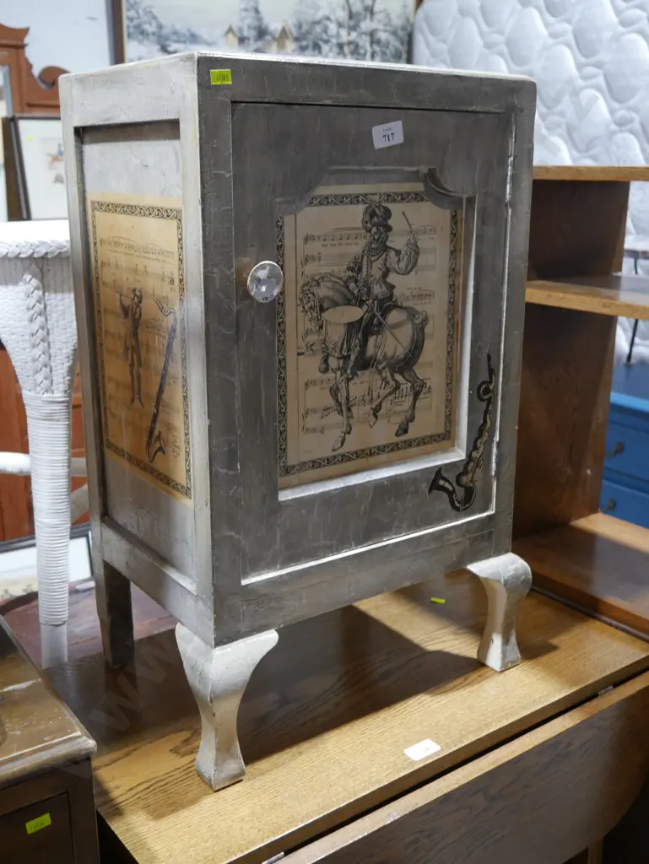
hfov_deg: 37.8
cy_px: 432
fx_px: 949
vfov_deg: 49.0
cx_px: 324
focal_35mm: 38
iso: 640
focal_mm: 19
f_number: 4.1
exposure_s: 1/60
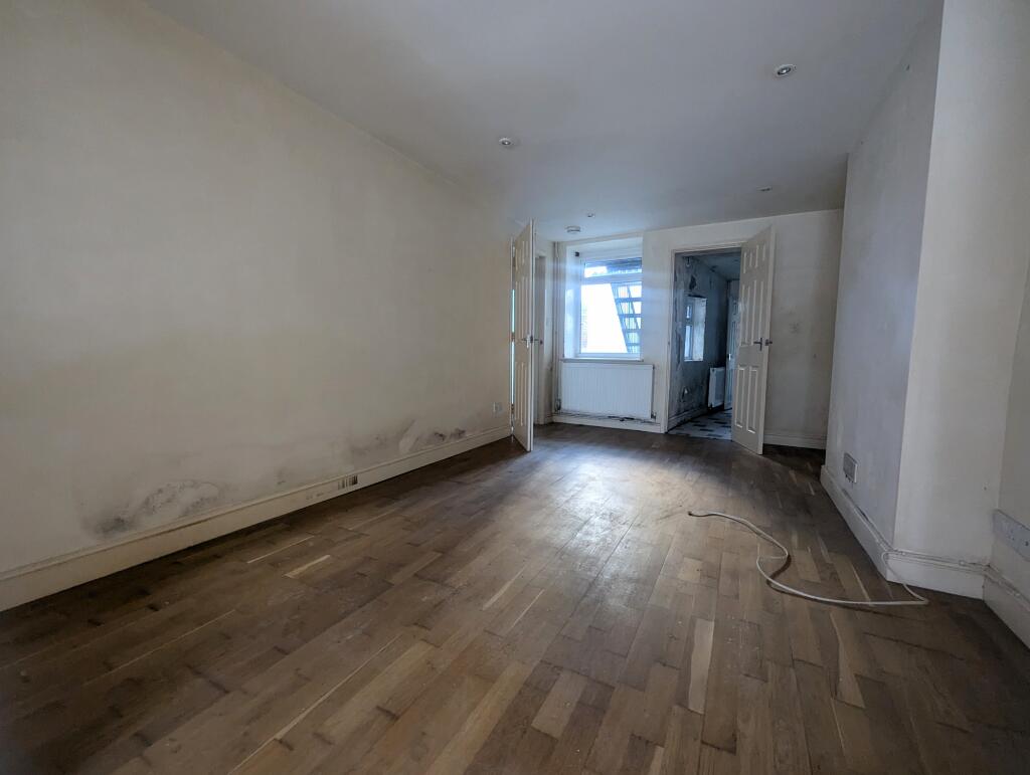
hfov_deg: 106.1
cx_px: 515
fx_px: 387
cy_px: 388
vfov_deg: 90.1
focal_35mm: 13
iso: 203
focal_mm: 1.95
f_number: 2.2
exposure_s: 1/27.3
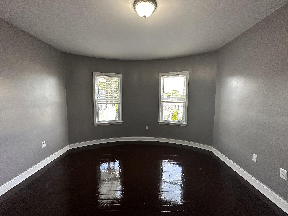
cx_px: 144
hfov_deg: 102.1
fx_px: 116
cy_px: 108
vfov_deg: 85.7
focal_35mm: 14
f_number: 2.2
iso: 200
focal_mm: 2.22
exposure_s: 1/120
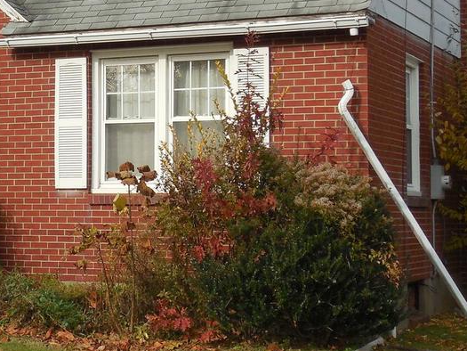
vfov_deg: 15.4
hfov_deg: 20.1
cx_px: 74
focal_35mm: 96
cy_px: 132
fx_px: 1295
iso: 125
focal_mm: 6.3
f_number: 3.7
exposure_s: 1/640
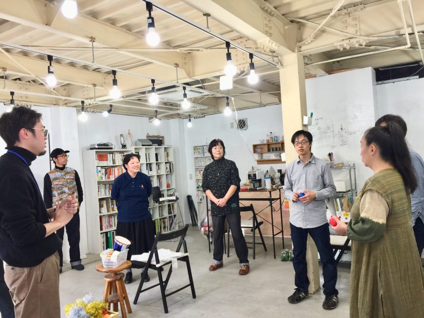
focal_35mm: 29
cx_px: 212
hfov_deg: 61.7
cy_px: 159
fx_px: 355
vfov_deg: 48.2
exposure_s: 1/30
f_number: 2.2
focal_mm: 4.15
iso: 32
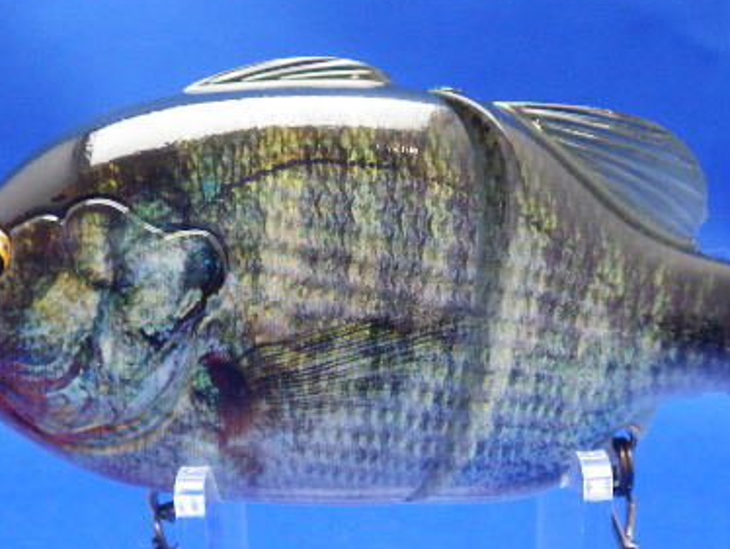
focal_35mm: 53
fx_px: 1118
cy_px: 379
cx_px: 359
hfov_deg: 36.1
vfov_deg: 27.3
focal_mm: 5.5
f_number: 2.3
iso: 500
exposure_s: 1/45
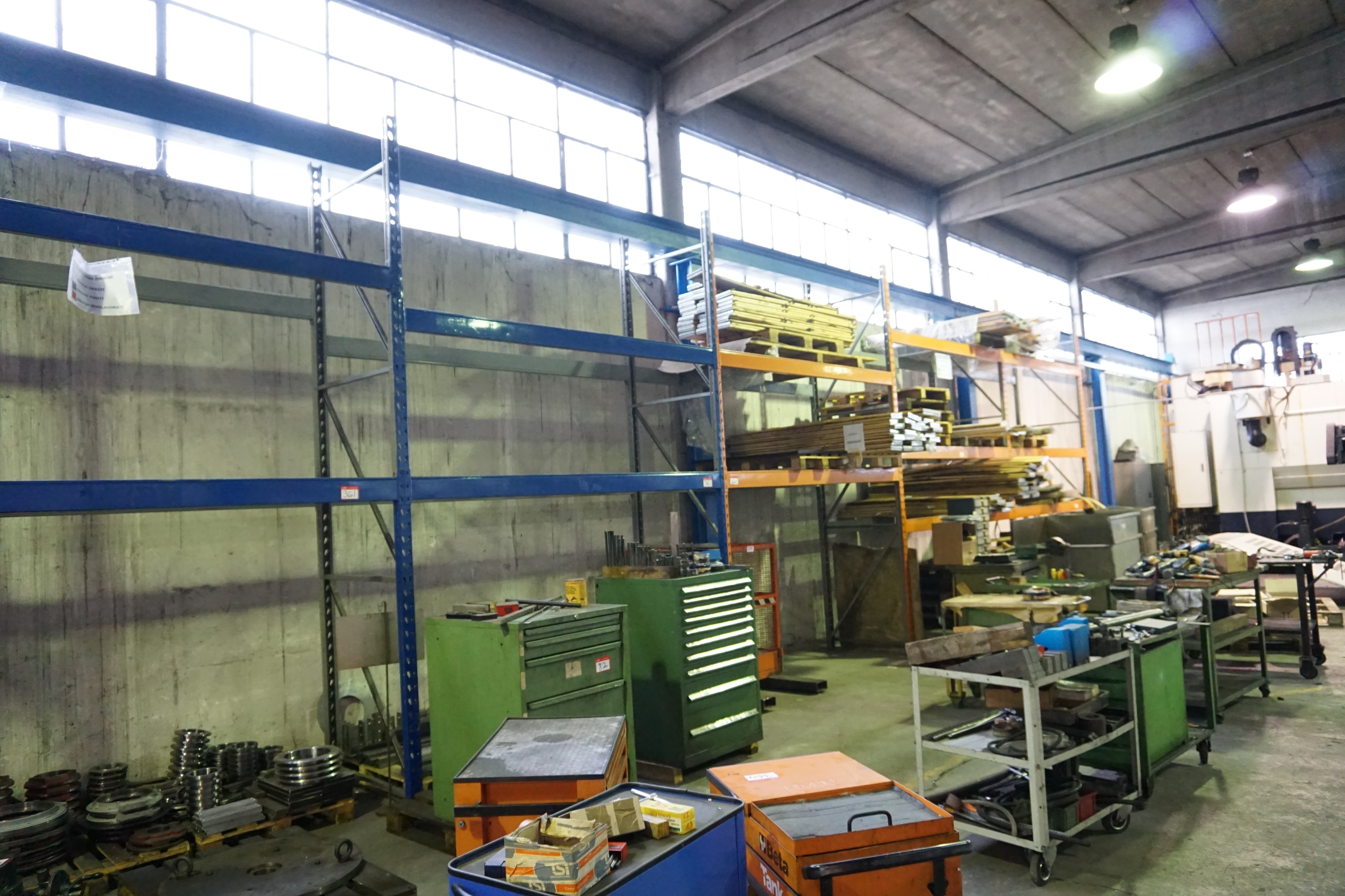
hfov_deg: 73.7
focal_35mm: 24
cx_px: 672
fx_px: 897
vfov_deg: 53.1
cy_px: 448
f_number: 3.5
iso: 3200
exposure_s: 1/60
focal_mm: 16
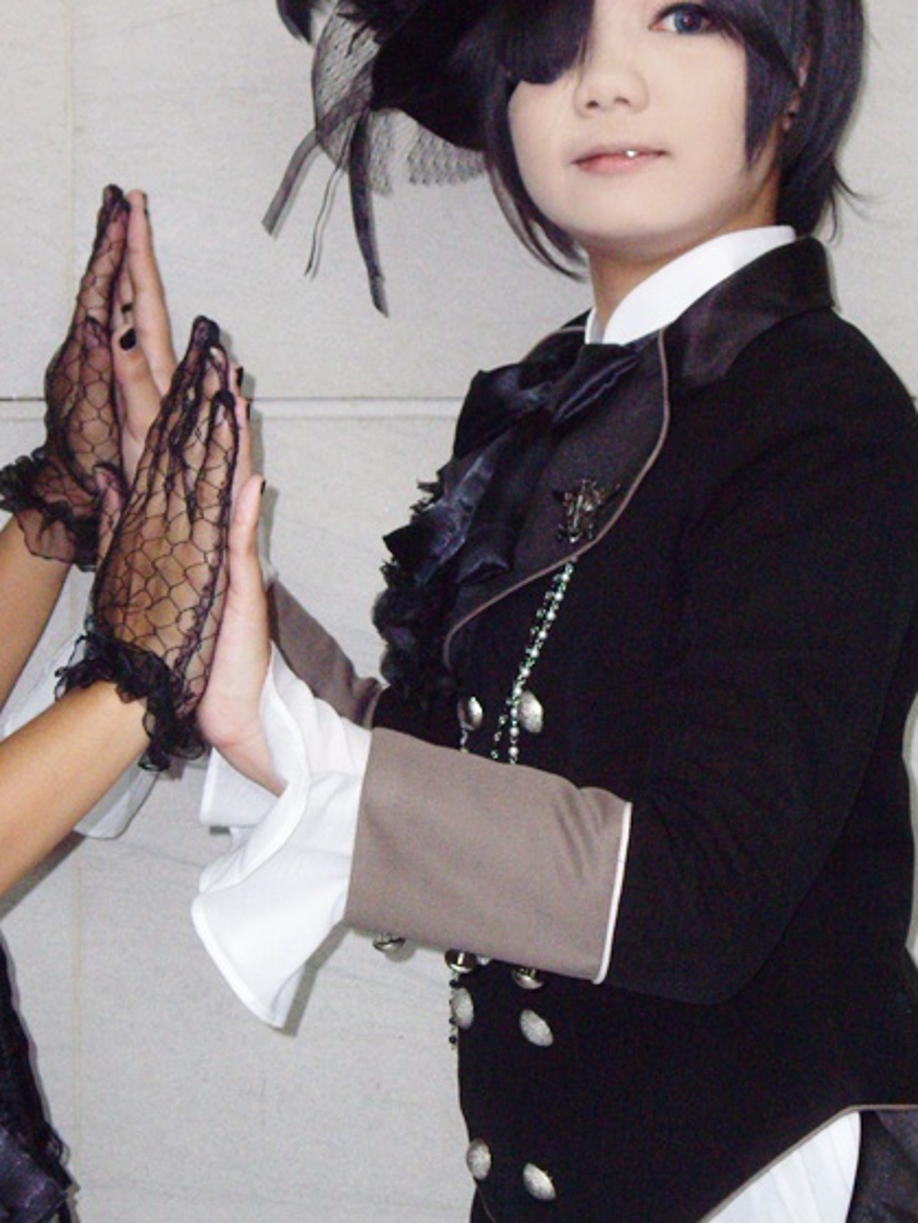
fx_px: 5724
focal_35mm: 162
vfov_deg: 12.2
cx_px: 589
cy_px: 592
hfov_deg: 9.2
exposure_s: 1/125
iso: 400
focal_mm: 23.7
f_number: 5.4
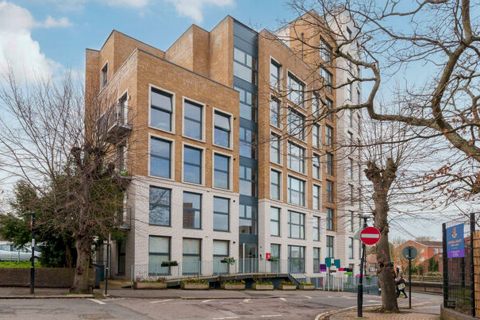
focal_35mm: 22
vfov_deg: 57.1
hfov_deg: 78.4
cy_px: 173
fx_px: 293
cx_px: 216
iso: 400
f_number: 8
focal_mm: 13
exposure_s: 1/320
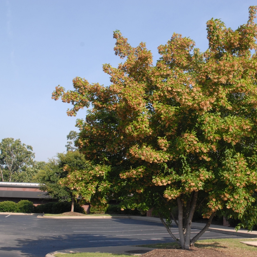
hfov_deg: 31.1
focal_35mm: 54
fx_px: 454
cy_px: 128
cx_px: 193
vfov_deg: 31.6
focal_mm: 28
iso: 400
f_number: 9
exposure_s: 1/320
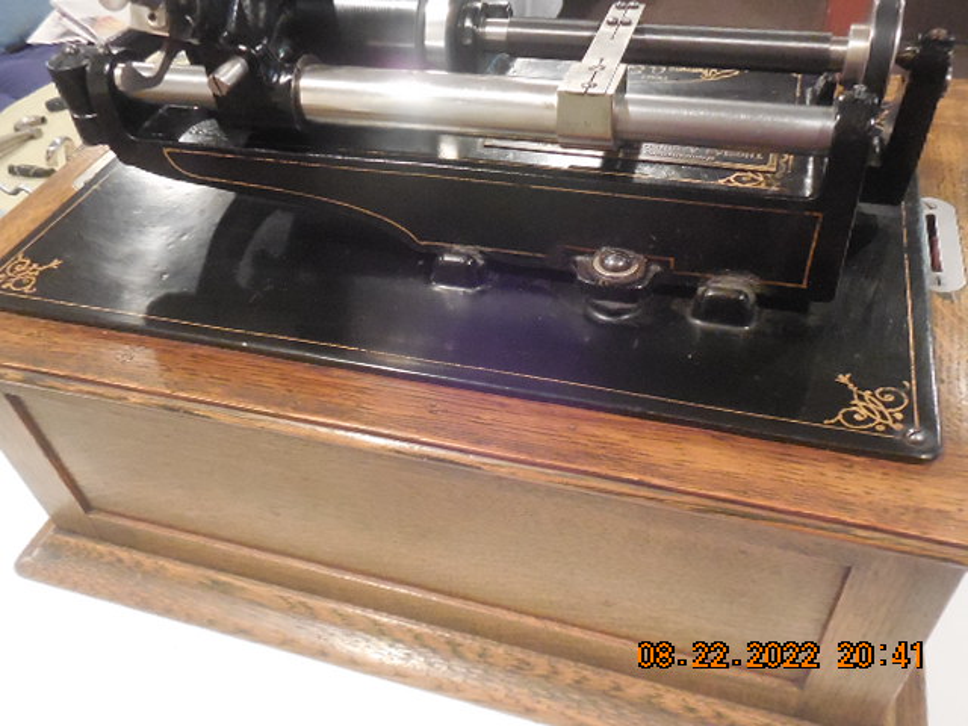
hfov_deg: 61.7
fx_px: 811
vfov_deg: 48.2
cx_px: 484
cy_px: 363
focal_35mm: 29
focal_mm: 5.2
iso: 1600
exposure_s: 1/13
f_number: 4
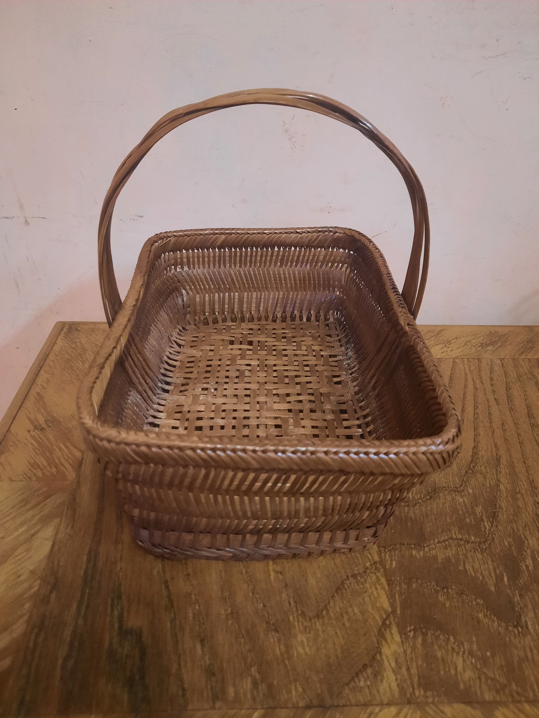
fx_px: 519
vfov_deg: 69.4
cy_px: 359
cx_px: 270
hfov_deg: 54.9
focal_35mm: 25
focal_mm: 4.6
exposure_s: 1/25
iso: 640
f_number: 2
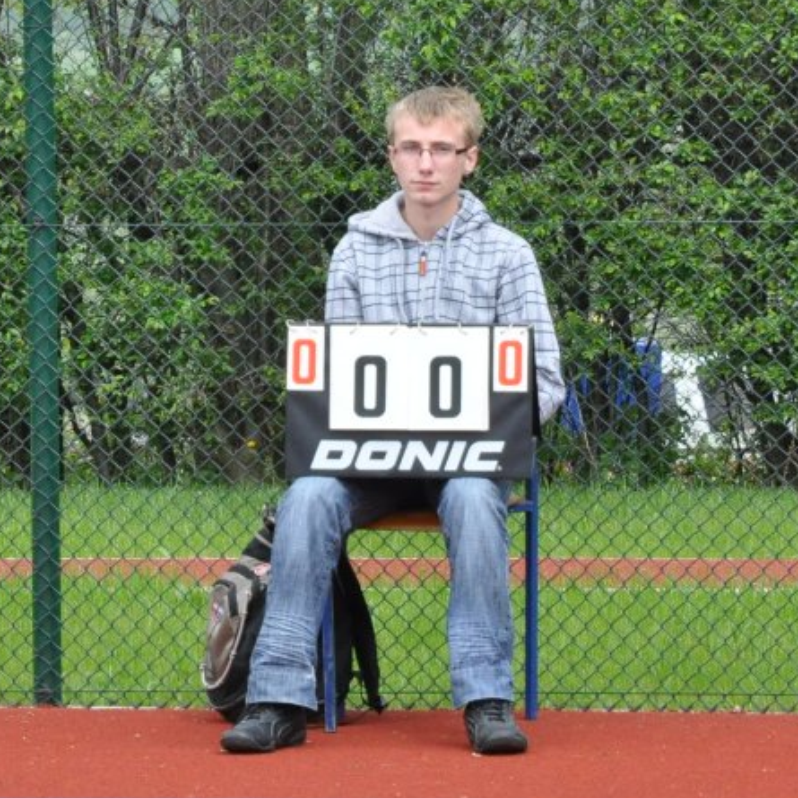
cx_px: 436
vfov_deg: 9.0
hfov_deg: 9.0
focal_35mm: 195
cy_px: 360
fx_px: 5080
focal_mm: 85
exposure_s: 1/2000
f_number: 5.6
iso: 1250
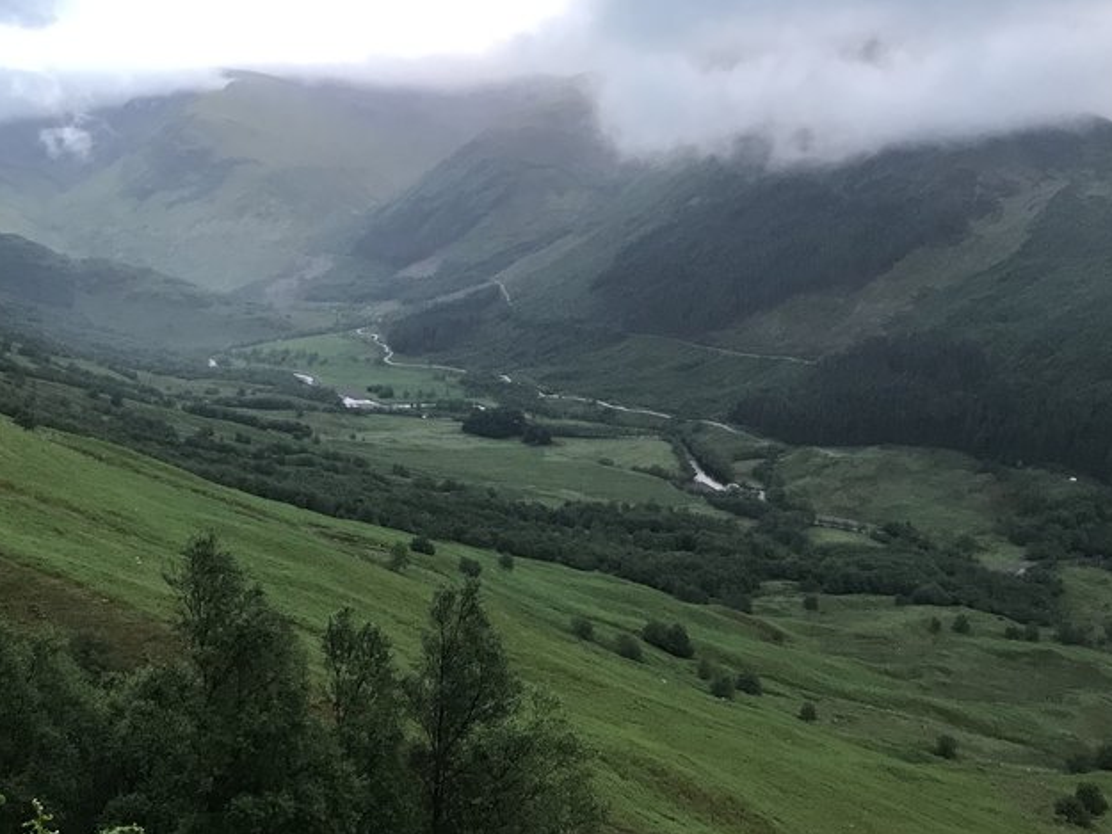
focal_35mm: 43
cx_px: 393
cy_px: 427
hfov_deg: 43.4
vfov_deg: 33.6
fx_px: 1382
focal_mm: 3.99
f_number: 1.8
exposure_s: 1/20
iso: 40
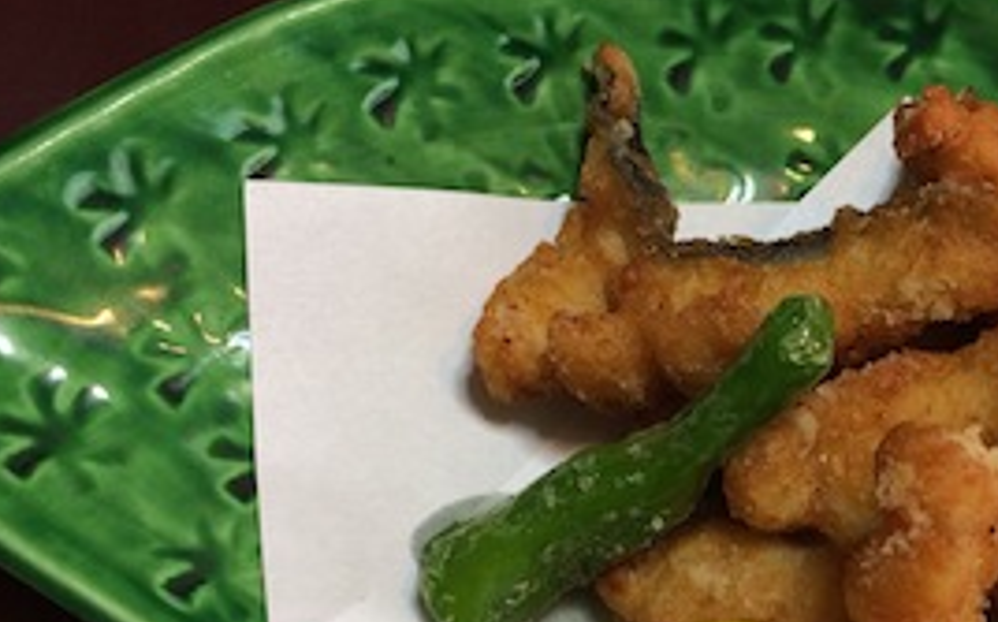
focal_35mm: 57
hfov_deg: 34.0
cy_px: 518
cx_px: 871
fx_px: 1549
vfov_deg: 22.3
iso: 64
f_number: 2.2
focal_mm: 4.12
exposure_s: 1/30
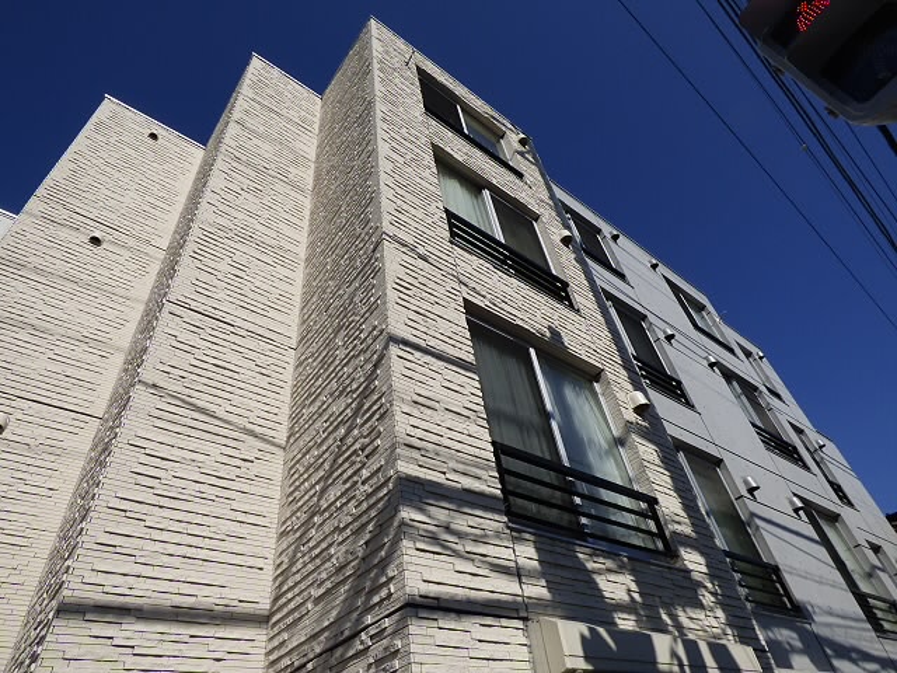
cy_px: 336
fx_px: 518
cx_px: 448
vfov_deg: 66.0
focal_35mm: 20
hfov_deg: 81.7
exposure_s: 1/2000
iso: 100
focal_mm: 3.58
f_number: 4.5
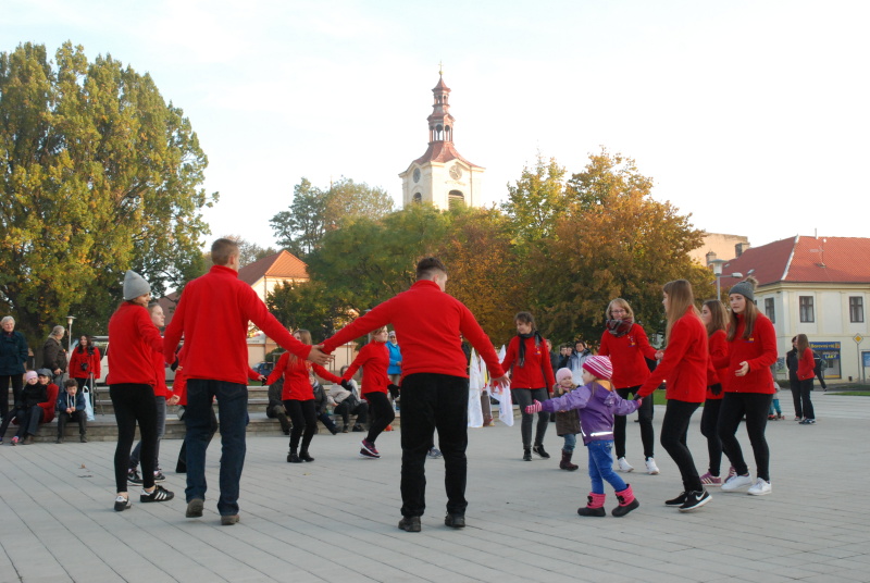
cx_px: 435
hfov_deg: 51.2
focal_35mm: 38
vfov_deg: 35.6
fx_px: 908
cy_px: 292
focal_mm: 25
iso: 800
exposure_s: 1/200
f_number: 8
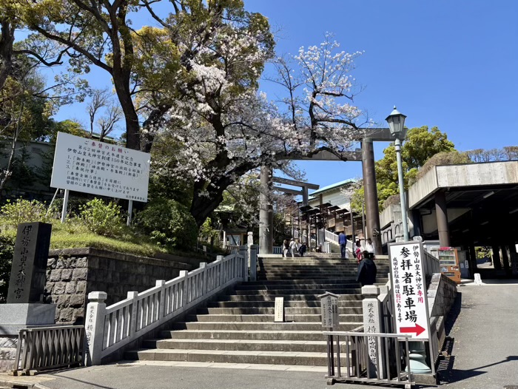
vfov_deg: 53.1
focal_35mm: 26
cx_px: 259
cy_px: 194
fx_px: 389
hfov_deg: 67.3
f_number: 1.6
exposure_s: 1/1876
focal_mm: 5.96
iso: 50
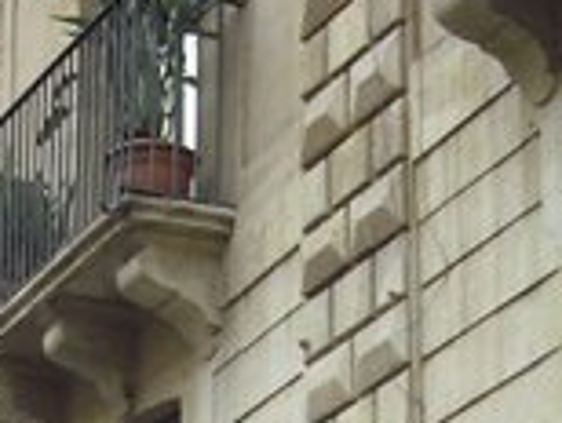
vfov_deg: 7.2
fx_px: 3203
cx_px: 387
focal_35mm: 197
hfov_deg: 10.0
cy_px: 959
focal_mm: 6.2
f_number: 2.8
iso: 100
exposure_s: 1/400
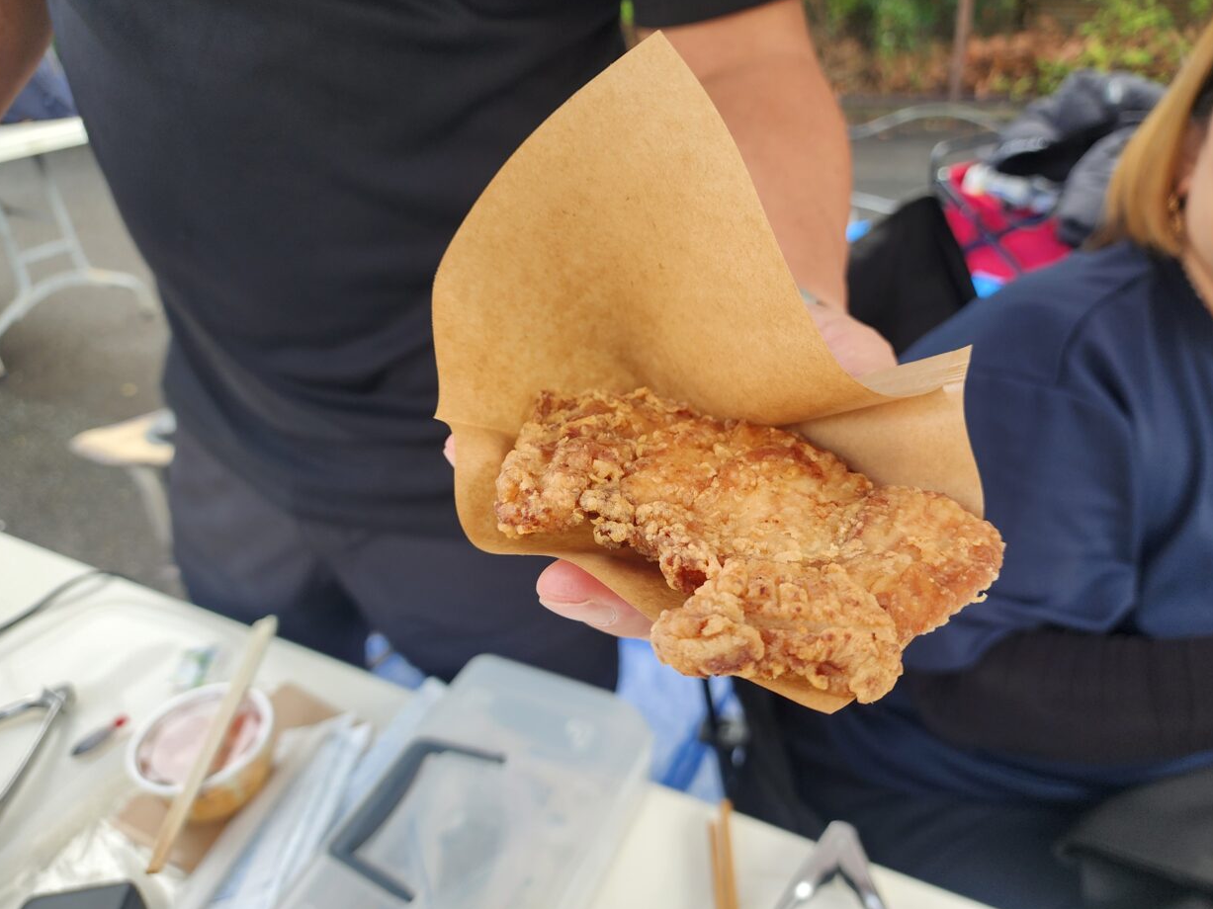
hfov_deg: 71.6
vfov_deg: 56.8
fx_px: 841
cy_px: 447
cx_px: 610
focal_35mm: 24
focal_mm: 6.4
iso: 50
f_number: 1.8
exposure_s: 1/180
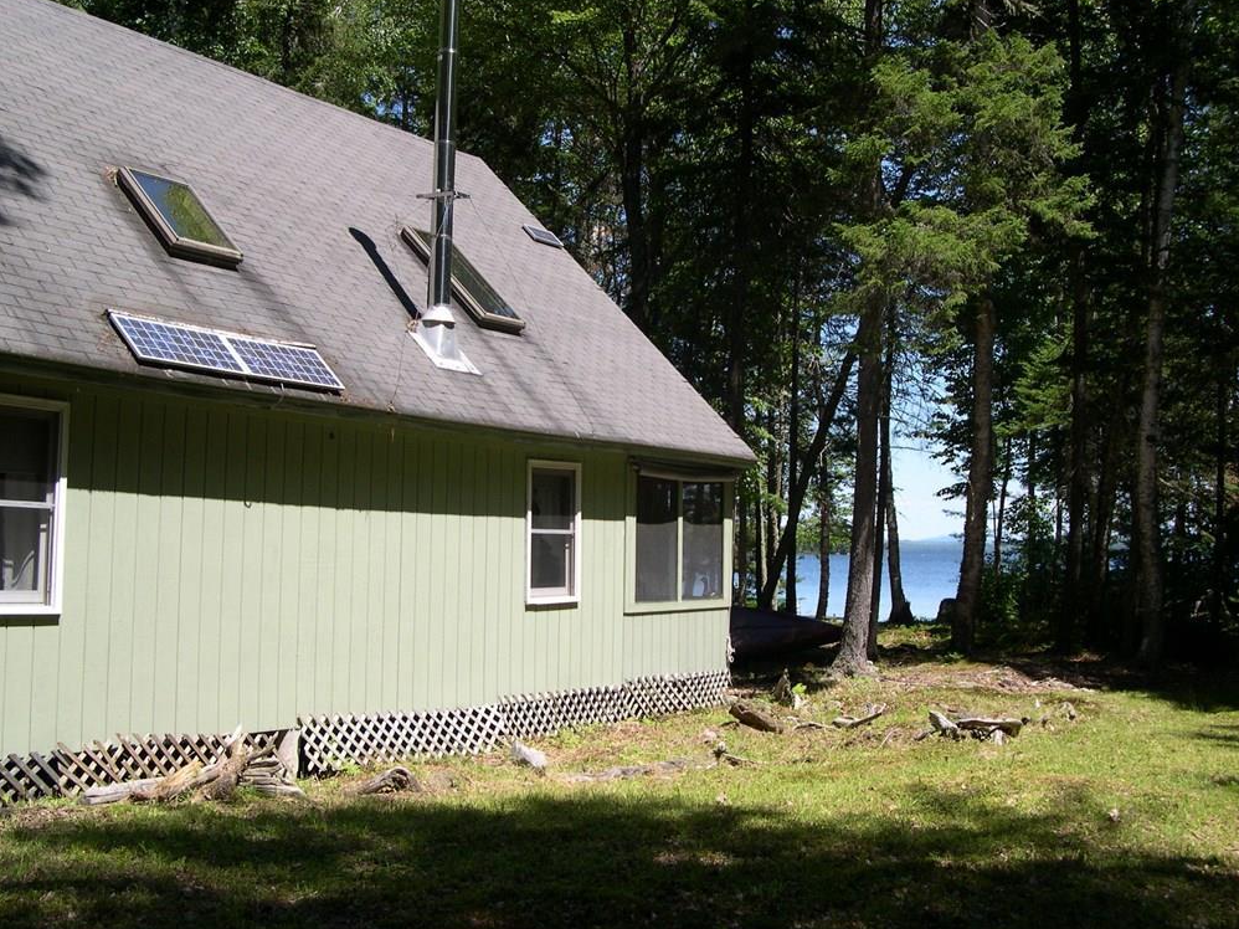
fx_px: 1396
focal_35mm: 39
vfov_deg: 36.8
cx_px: 613
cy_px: 463
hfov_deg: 47.9
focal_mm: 8
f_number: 7.6
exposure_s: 1/109
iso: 100
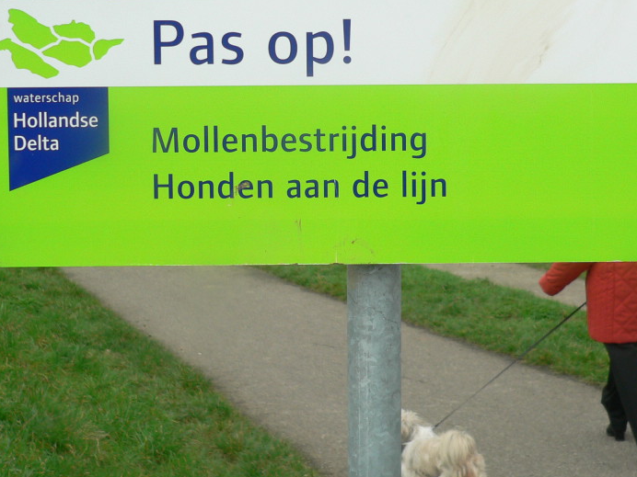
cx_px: 371
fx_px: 1362
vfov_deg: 19.8
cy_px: 145
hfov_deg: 26.3
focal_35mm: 74
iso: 100
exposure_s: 1/500
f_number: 2.8
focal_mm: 8.3
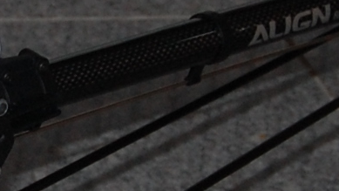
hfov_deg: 6.8
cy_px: 123
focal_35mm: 316
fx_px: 2841
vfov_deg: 3.8
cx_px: -106
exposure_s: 1/250
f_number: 5
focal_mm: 26
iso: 400
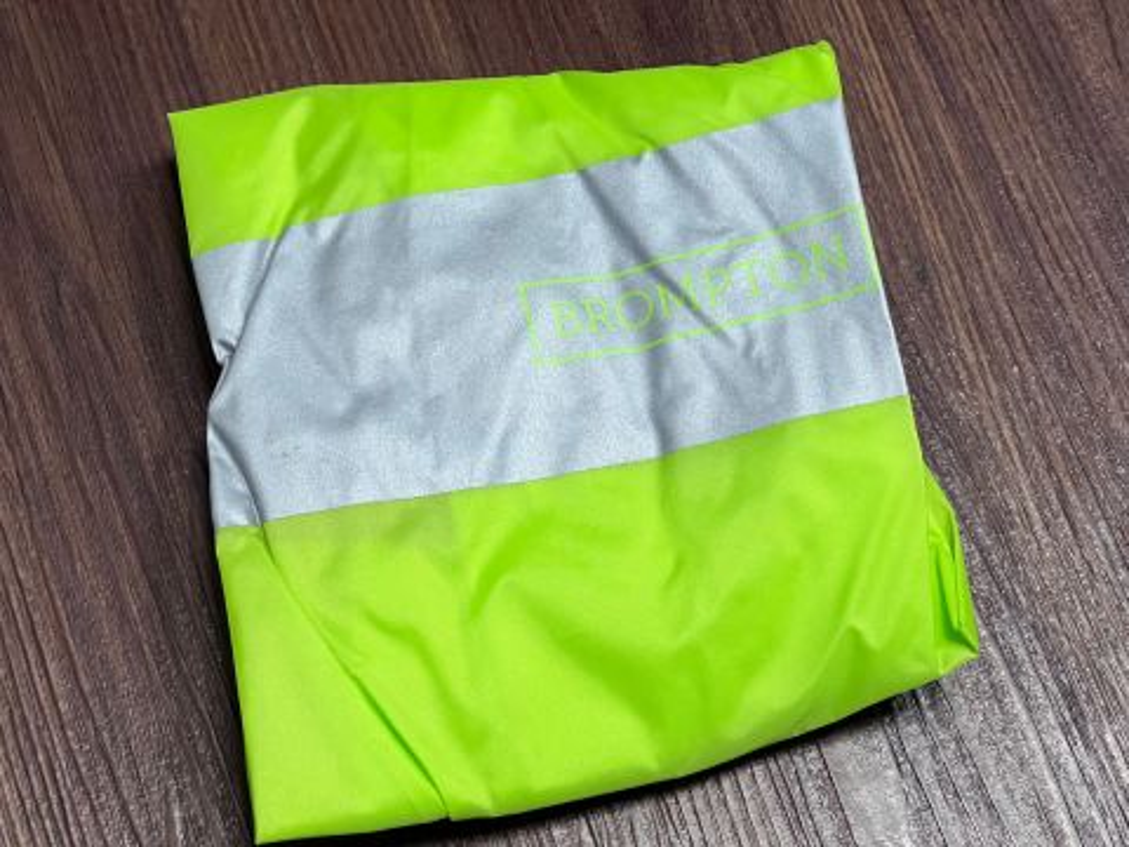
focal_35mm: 77
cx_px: 564
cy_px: 424
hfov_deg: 25.3
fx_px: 2511
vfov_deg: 19.1
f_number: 2.8
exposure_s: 1/50
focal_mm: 9
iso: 200
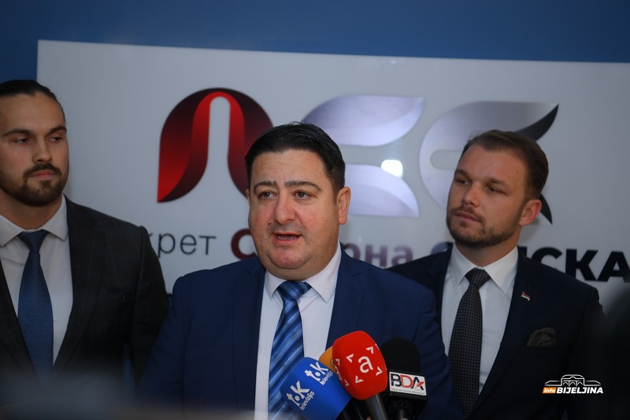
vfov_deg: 20.9
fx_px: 1137
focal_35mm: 65
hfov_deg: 31.0
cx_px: 315
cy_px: 210
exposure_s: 1/200
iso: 250
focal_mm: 65
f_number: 2.8
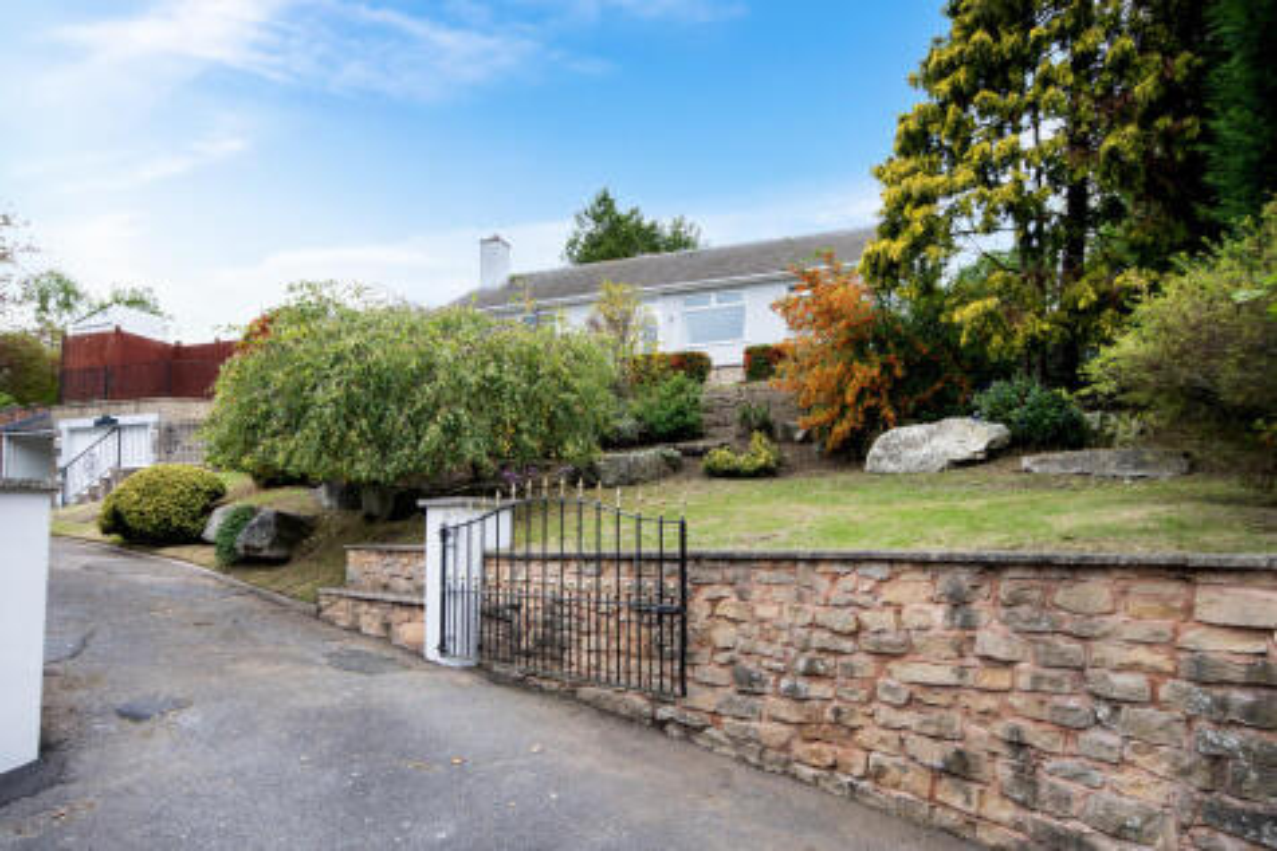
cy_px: 426
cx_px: 638
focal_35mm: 24
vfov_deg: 53.1
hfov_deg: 73.8
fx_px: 851
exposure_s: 1/30
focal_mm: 16
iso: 100
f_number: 8
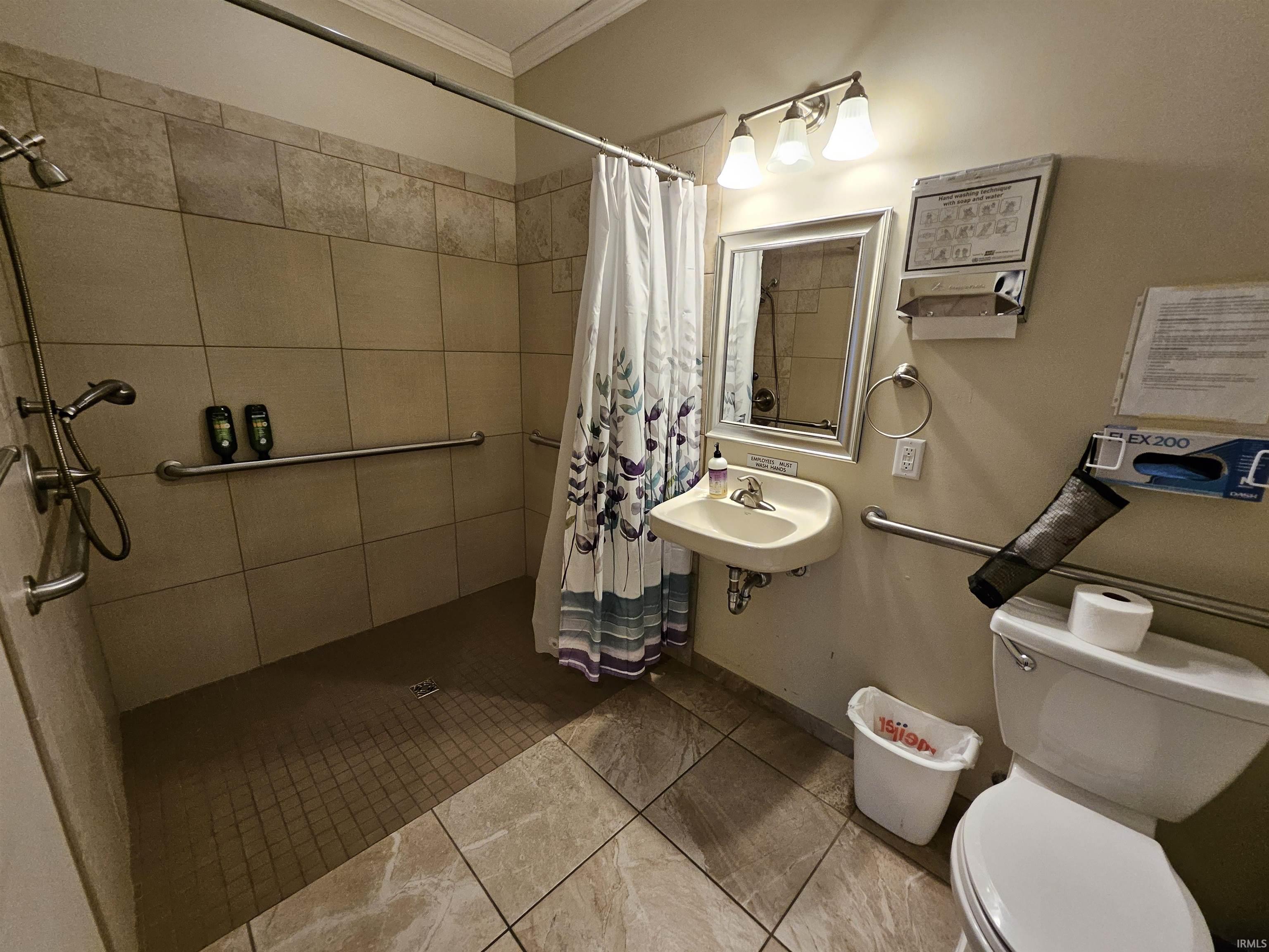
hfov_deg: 106.2
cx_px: 634
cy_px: 476
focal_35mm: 13
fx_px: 477
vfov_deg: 89.9
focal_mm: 1.74
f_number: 2.2
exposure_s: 1/60
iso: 250
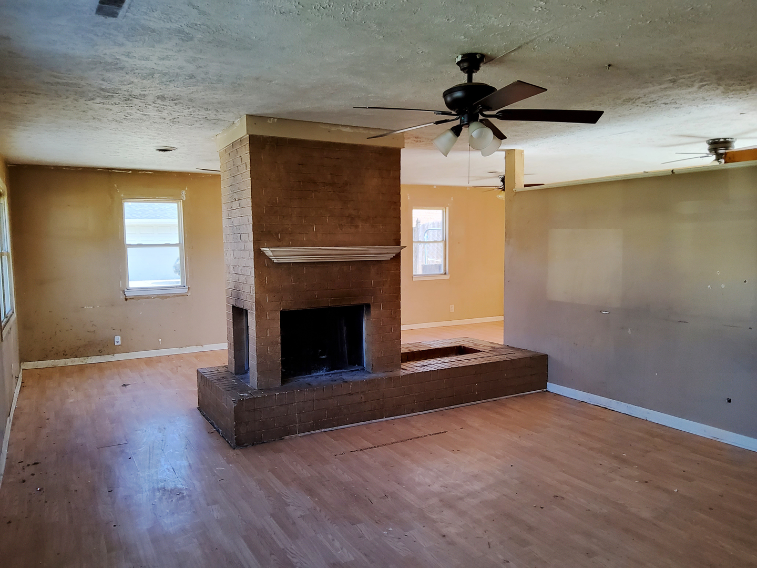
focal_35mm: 26
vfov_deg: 53.1
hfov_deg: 67.3
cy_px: 284
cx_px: 378
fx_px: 569
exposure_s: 1/120
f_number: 2
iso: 200
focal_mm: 3.08
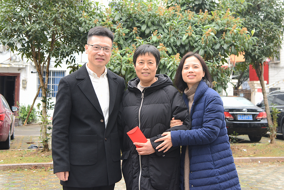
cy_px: 95
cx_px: 142
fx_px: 363
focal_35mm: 46
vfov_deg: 29.3
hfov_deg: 42.7
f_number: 5.6
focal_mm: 46
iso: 800
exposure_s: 1/125
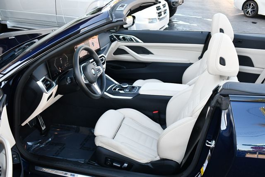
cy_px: 88
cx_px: 132
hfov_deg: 53.1
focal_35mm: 36
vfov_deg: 36.9
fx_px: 265
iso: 500
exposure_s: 1/250
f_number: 3.5
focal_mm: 18
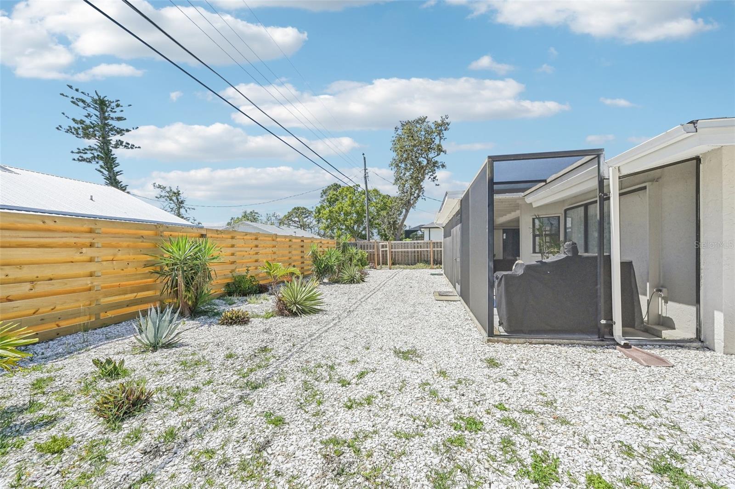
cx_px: 368
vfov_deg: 79.1
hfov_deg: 102.4
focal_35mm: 14
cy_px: 244
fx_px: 296
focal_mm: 14.5
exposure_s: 1/1600
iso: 400
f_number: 8
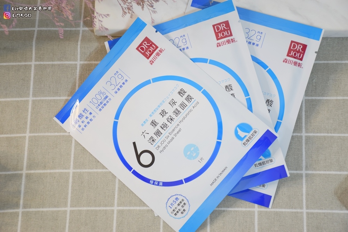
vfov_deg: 15.2
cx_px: 174
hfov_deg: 22.6
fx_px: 870
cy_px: 116
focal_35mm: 90
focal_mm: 60
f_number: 5
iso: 500
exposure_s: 1/60
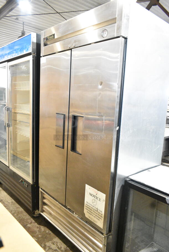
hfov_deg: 48.0
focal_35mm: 27
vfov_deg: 67.3
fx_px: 190
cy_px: 126
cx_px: 84
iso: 6400
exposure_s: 1/125
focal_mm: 18
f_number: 6.3
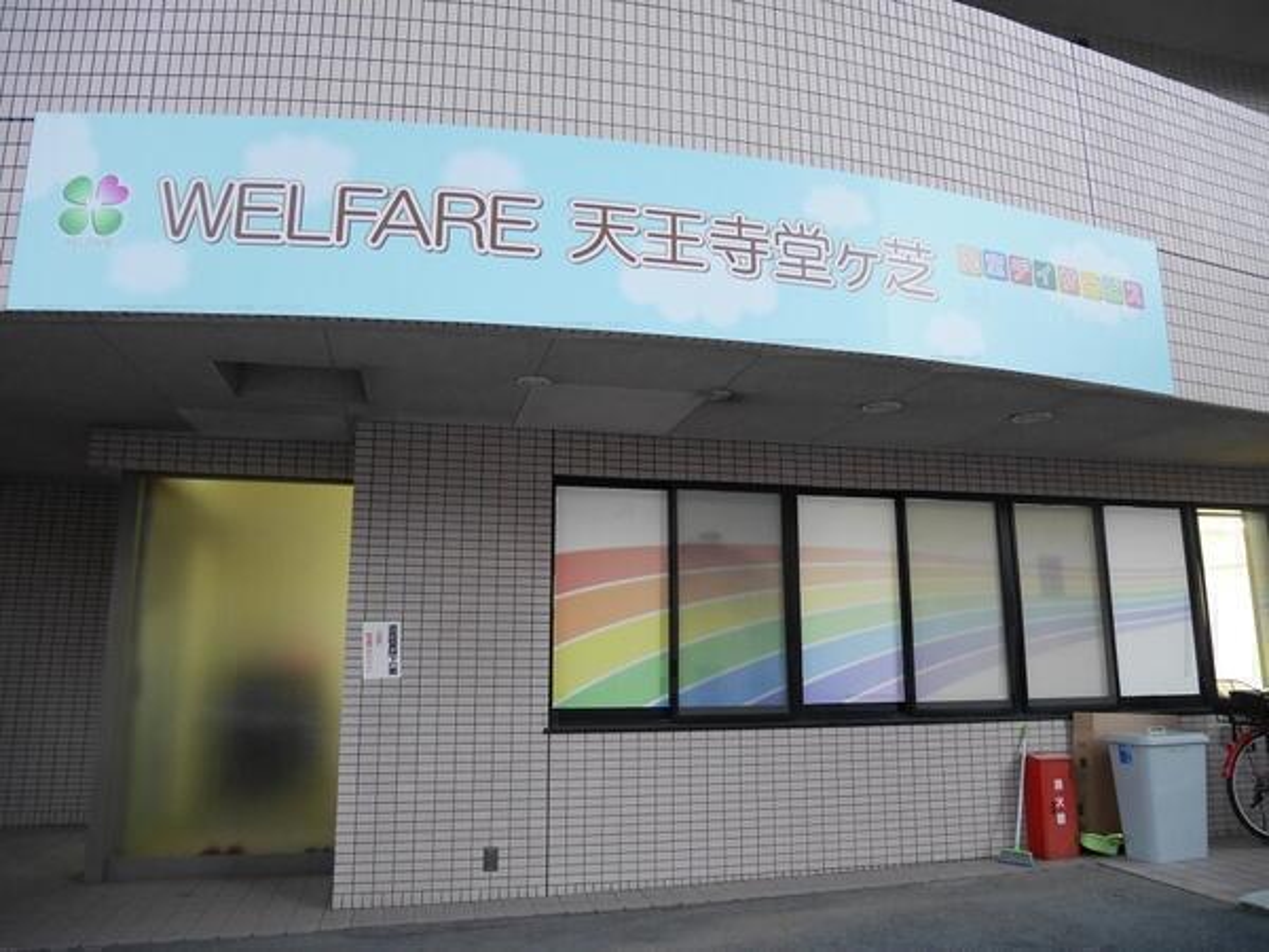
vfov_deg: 56.8
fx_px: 880
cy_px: 476
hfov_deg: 71.6
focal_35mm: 24
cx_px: 634
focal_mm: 12
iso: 2000
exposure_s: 1/60
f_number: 3.5
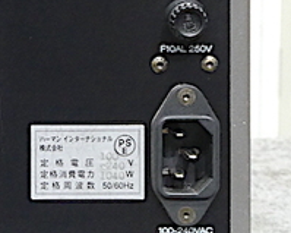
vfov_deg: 4.7
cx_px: -395
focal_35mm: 330
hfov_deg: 5.7
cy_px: 51
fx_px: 2841
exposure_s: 1/5
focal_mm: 12.5
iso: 200
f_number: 4.5
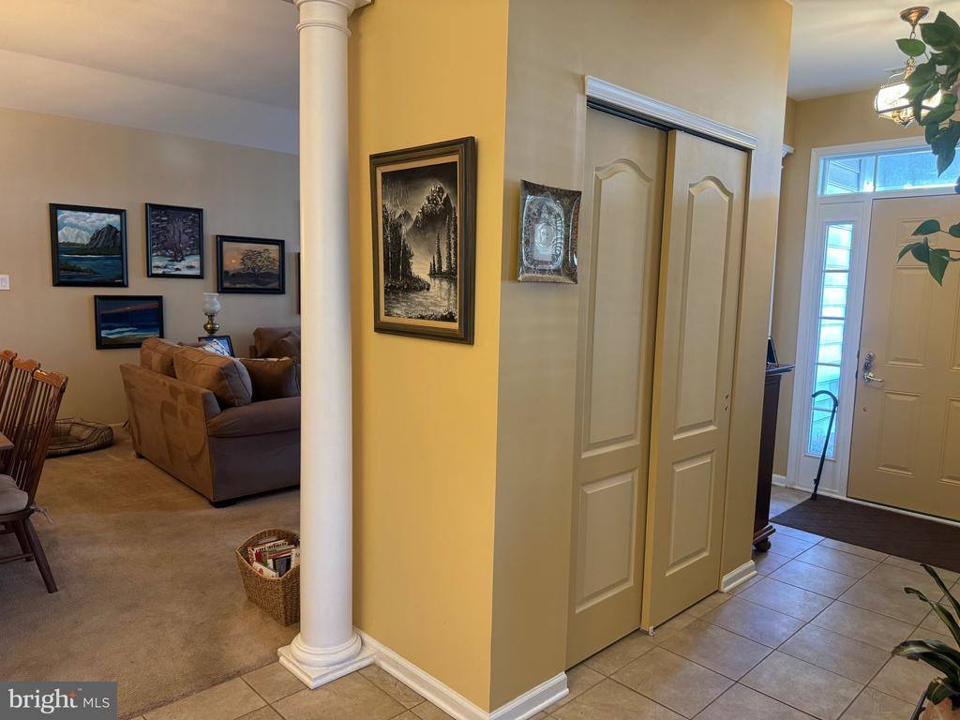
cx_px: 480
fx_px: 666
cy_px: 360
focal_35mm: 24
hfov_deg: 71.6
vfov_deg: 56.8
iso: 320
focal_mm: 6.76
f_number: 1.78
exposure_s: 1/60
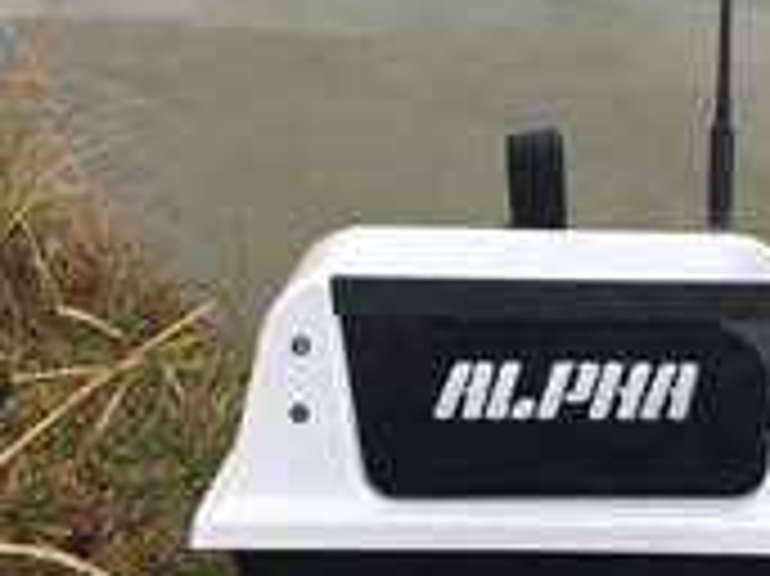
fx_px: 1512
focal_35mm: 68
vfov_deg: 21.5
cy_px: 198
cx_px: 540
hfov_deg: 28.3
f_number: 2.2
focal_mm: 4.15
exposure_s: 1/574
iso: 25
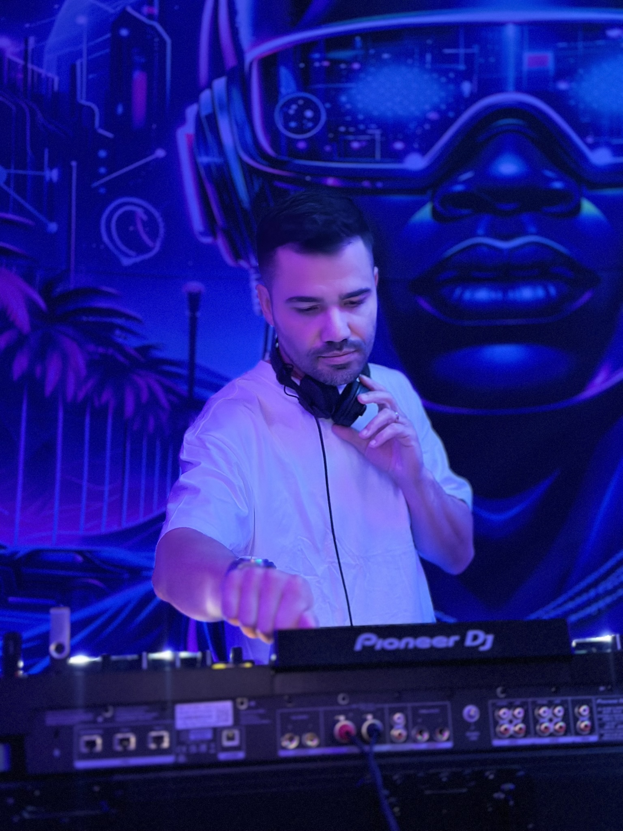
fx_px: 1152
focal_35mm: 48
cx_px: 312
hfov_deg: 30.3
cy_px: 416
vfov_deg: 39.7
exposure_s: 1/28
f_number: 1.78
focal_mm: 6.86
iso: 1000
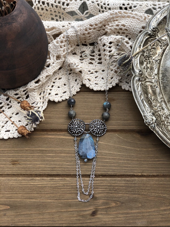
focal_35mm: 57
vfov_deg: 33.8
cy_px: 114
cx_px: 85
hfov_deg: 25.7
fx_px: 373
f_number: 2.8
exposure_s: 1/196
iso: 20
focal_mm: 6.6
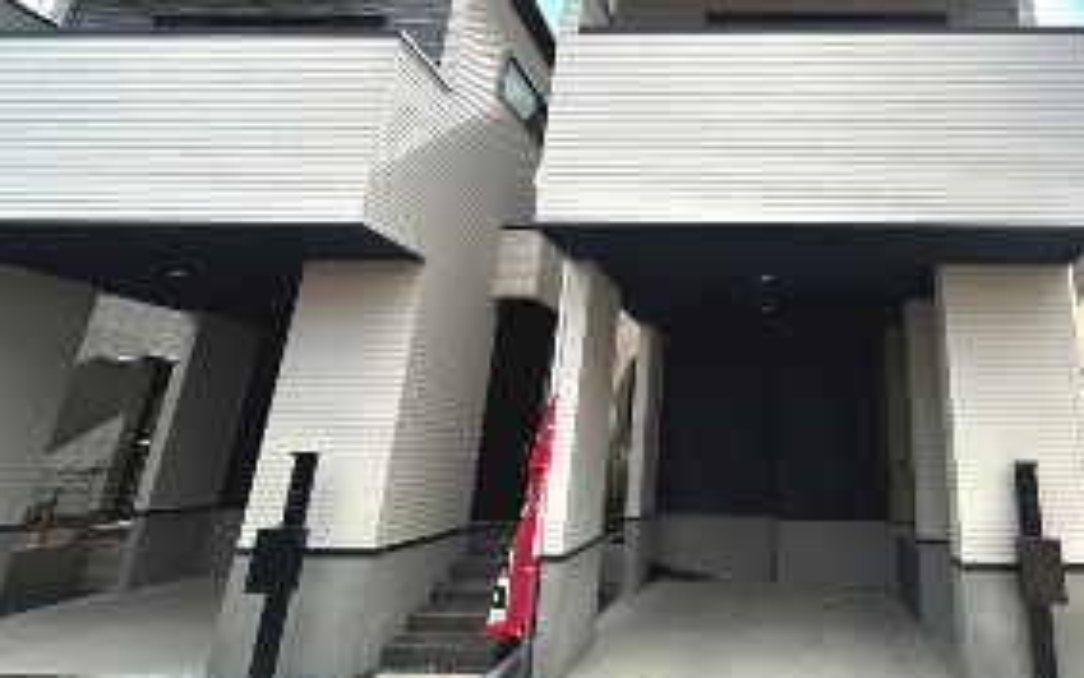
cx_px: 762
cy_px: 268
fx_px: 621
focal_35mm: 21
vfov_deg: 56.8
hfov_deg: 78.3
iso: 40
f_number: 2.2
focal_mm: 2.22
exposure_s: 1/711
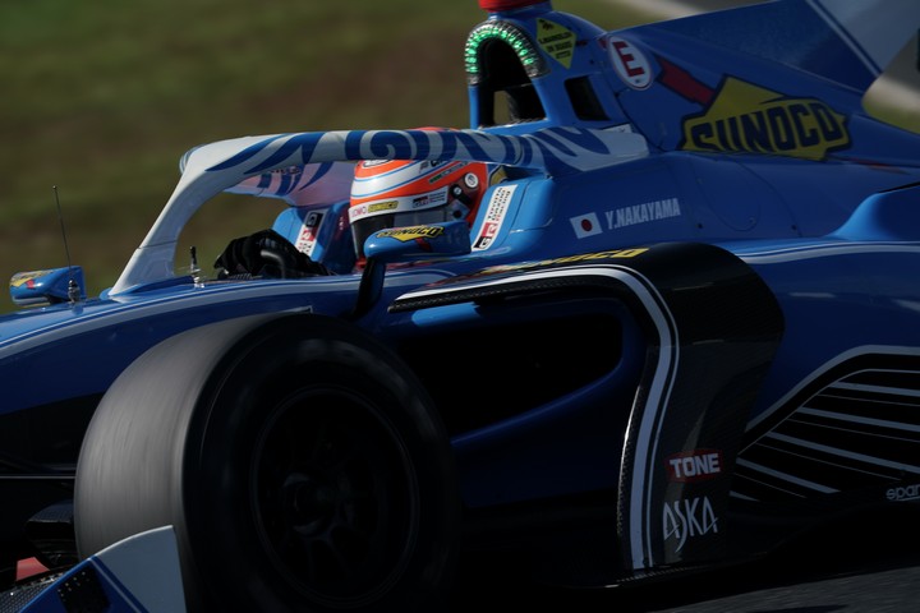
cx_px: 460
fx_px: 15332
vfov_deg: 2.3
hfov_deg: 3.4
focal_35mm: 600
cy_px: 306
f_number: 10
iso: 200
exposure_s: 1/640
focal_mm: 600
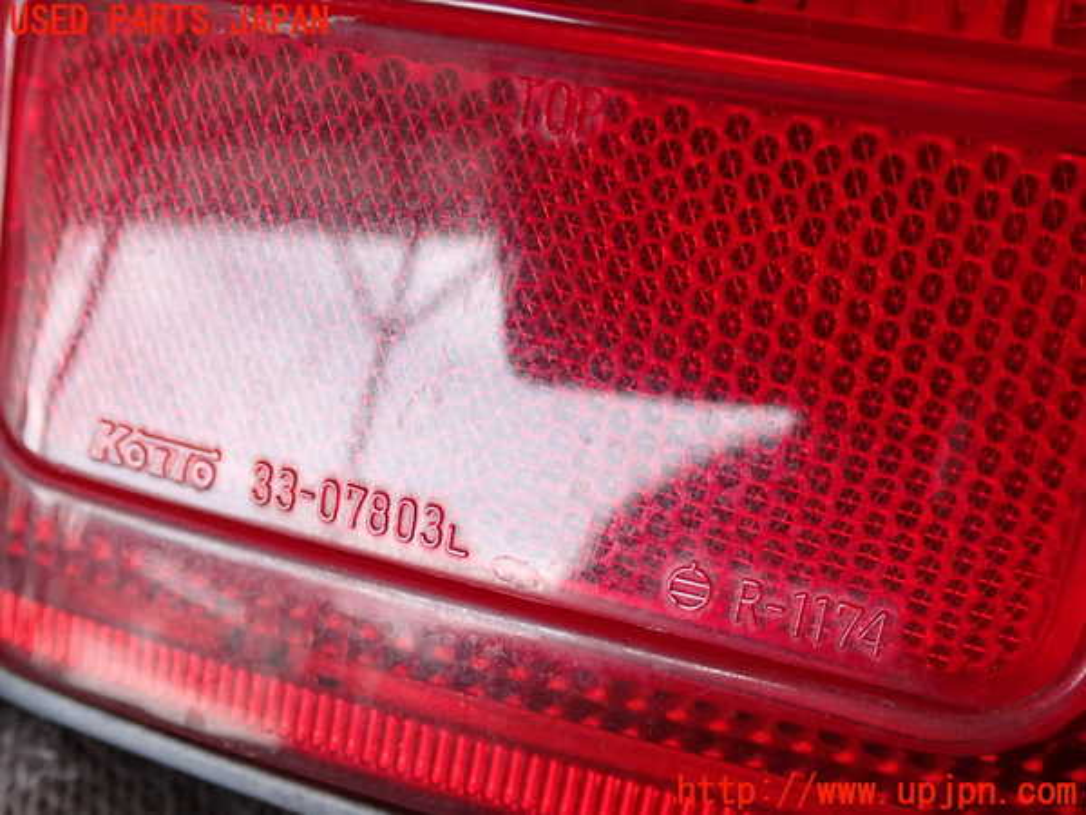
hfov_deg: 49.0
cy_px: 408
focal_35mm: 38
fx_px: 1192
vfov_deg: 37.7
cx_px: 543
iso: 320
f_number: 2.7
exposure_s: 1/40
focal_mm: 6.83
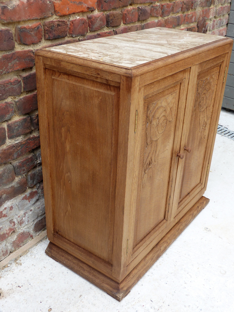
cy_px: 156
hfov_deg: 36.8
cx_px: 117
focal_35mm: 39
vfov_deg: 47.9
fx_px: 352
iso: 100
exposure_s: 1/125
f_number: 3.5
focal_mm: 6.8
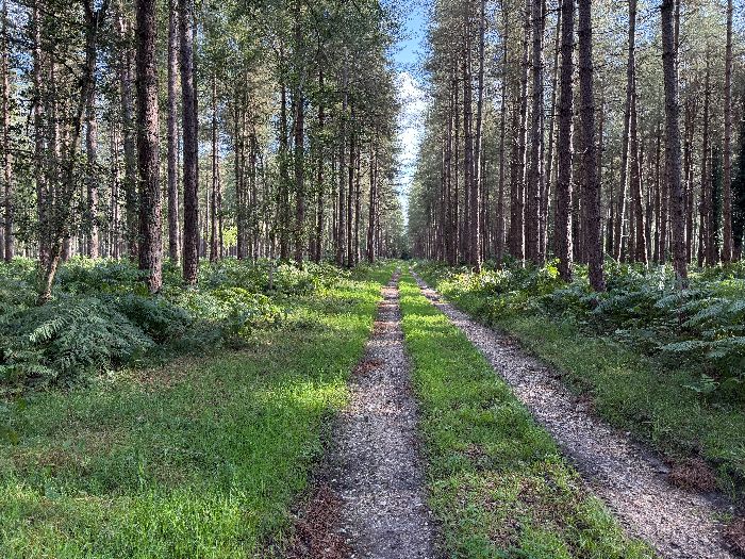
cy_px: 280
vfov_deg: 56.8
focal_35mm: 24
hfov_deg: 71.6
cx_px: 372
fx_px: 517
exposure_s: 1/238
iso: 100
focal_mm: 6.76
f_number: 1.78
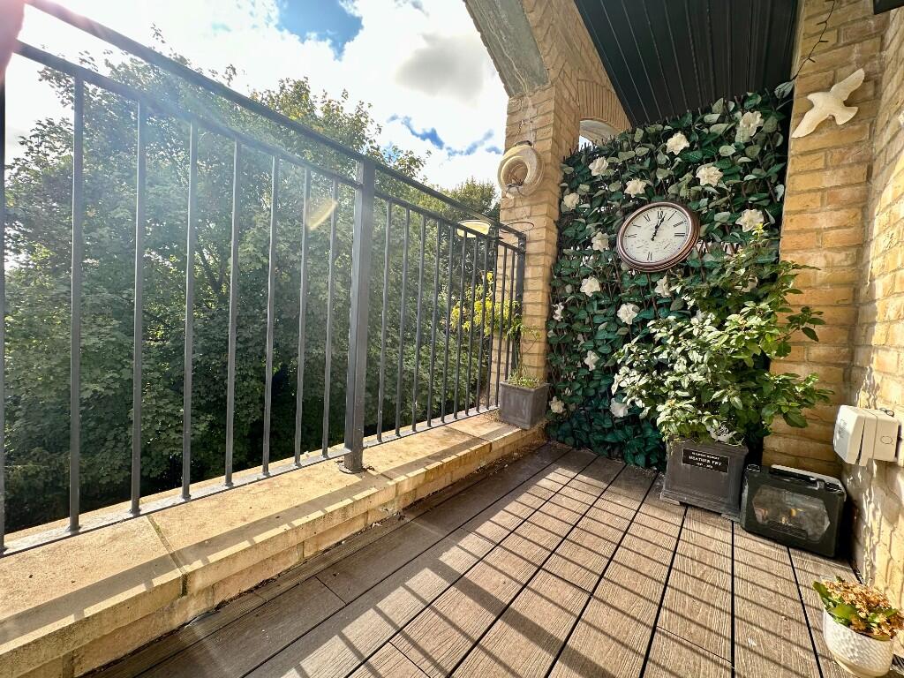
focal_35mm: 14
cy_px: 339
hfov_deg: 102.1
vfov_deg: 85.7
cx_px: 452
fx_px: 366
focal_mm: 2.22
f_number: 2.2
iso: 40
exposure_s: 1/307
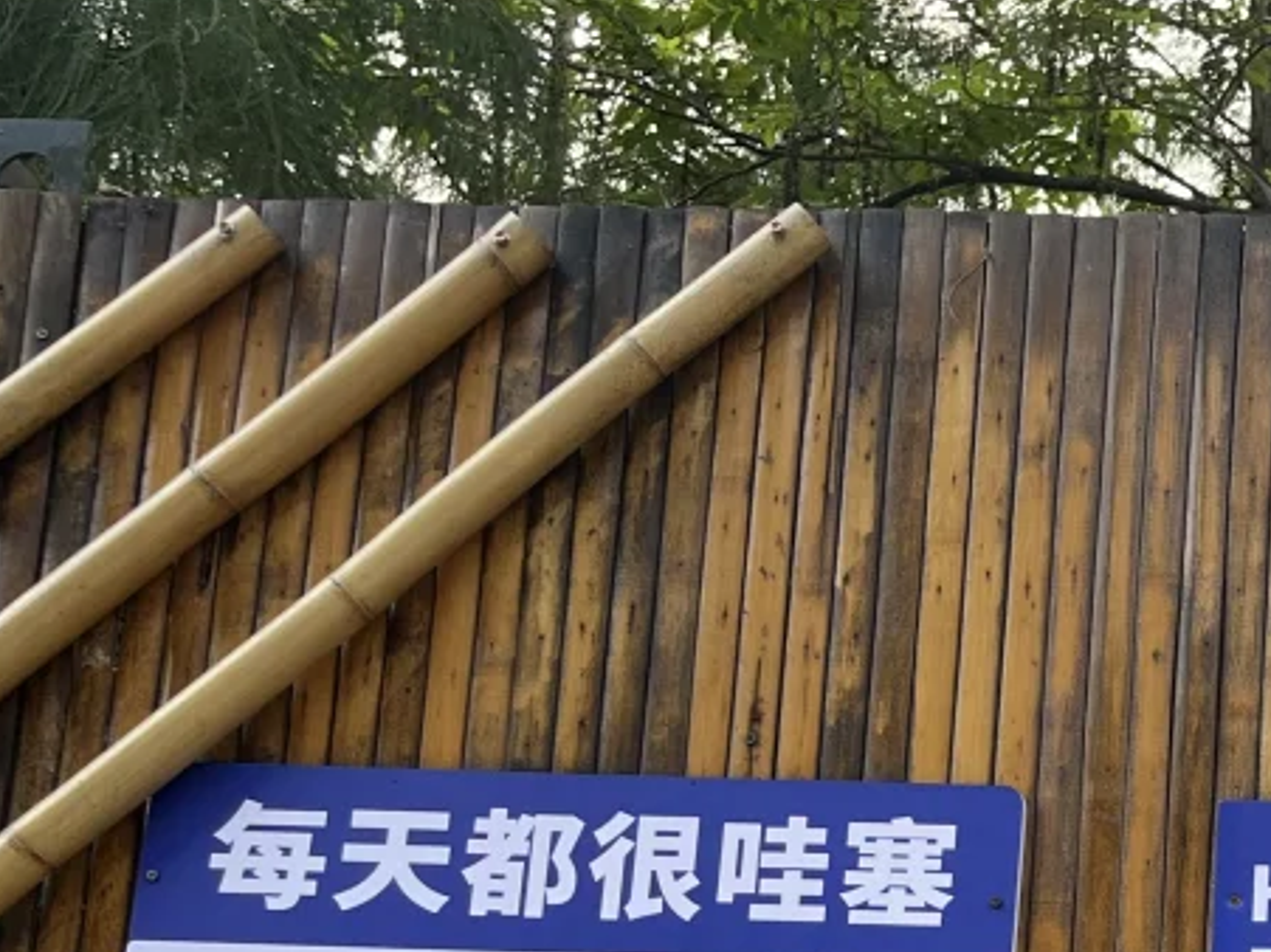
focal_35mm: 83
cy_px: 1276
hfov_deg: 20.6
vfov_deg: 16.7
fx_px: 3047
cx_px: 1818
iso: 40
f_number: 1.6
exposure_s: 1/282
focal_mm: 5.1
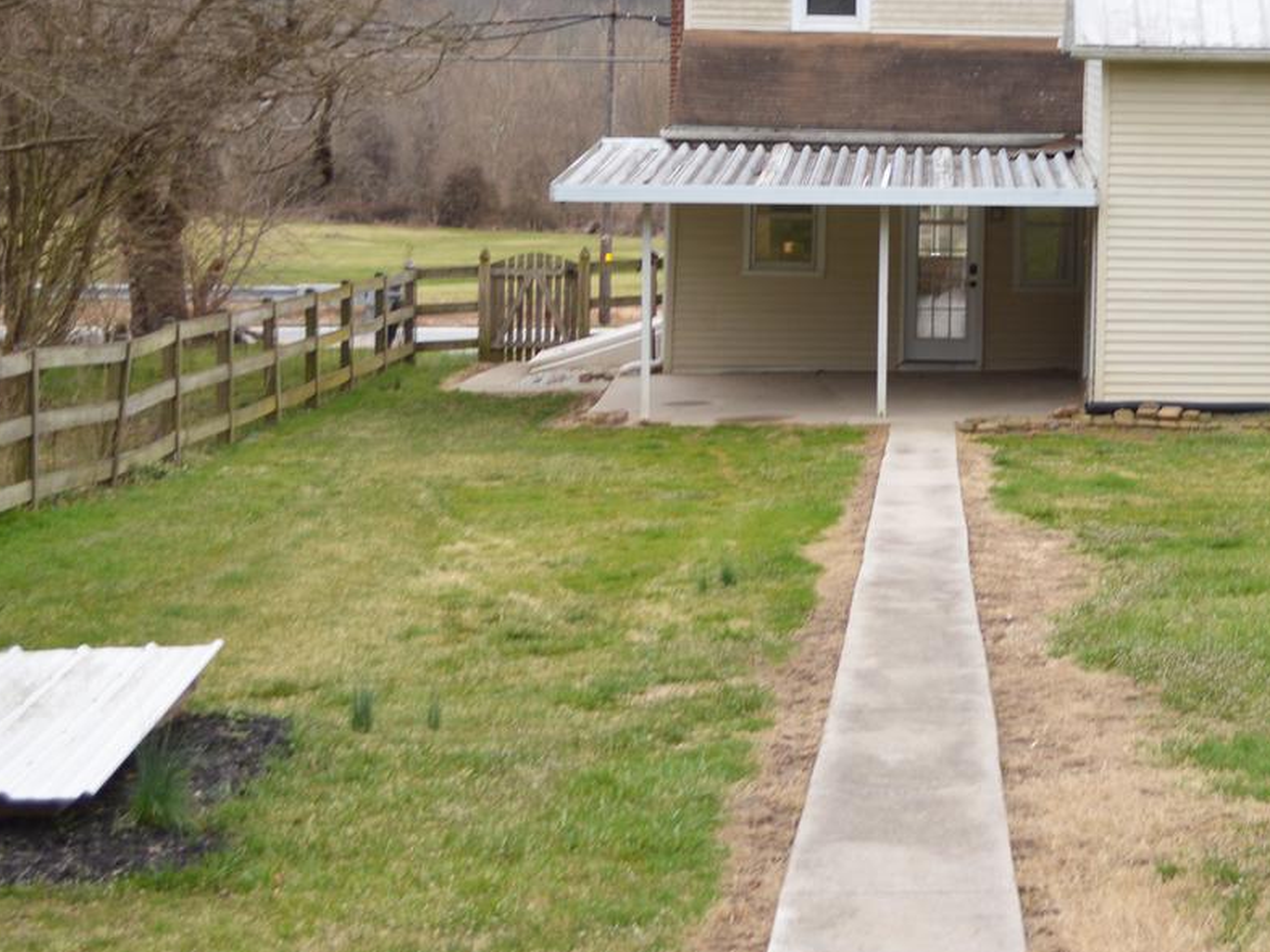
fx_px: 3301
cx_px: 1162
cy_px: 61
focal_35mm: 90
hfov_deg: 21.3
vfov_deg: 16.2
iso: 100
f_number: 4
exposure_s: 1/125
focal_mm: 24
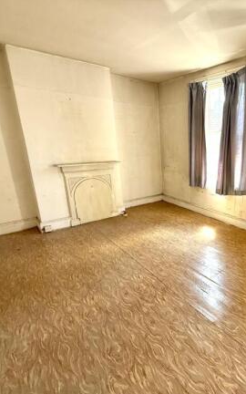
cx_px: 206
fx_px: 215
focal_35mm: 20
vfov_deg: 85.1
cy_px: 198
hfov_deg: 54.4
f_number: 2.2
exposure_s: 1/99
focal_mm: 2.22
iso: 125
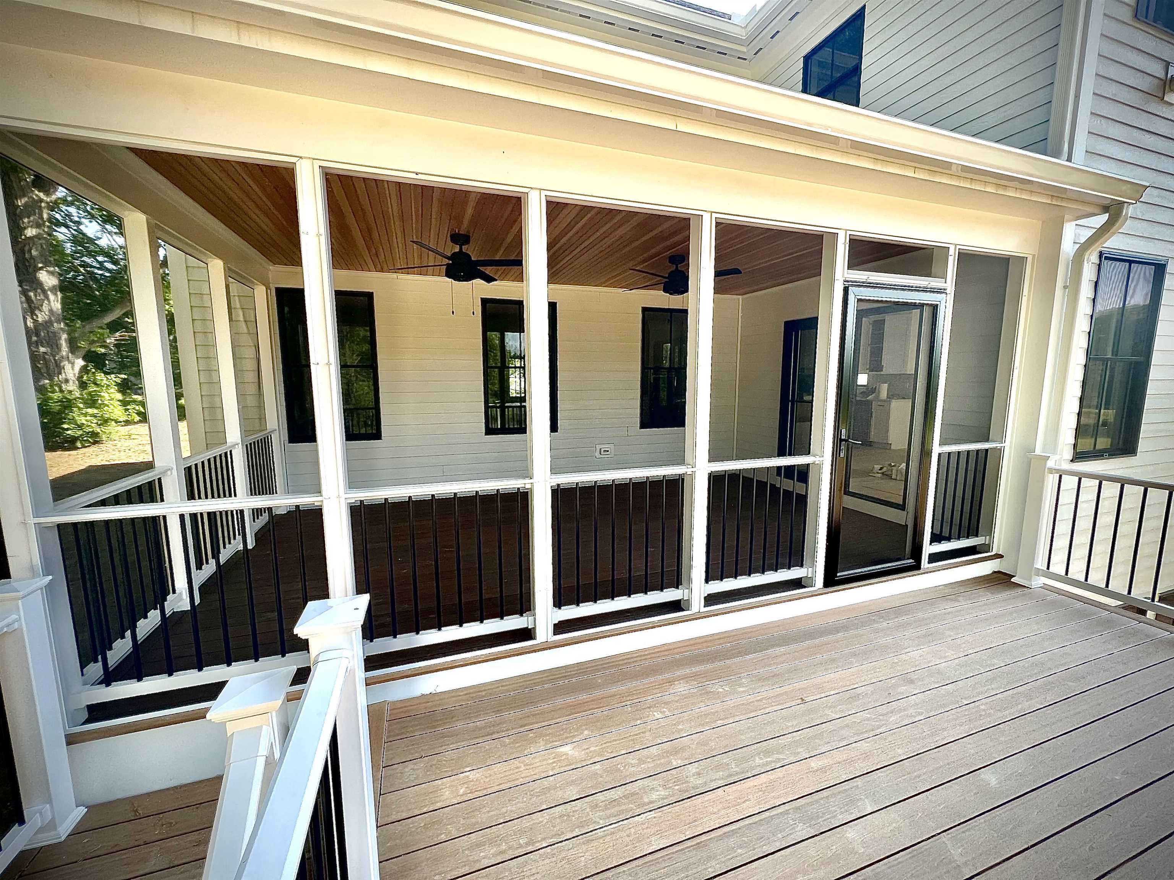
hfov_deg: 106.2
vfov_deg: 89.9
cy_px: 440
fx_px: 441
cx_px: 587
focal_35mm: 13
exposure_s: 1/195
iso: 32
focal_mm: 1.57
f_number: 1.8
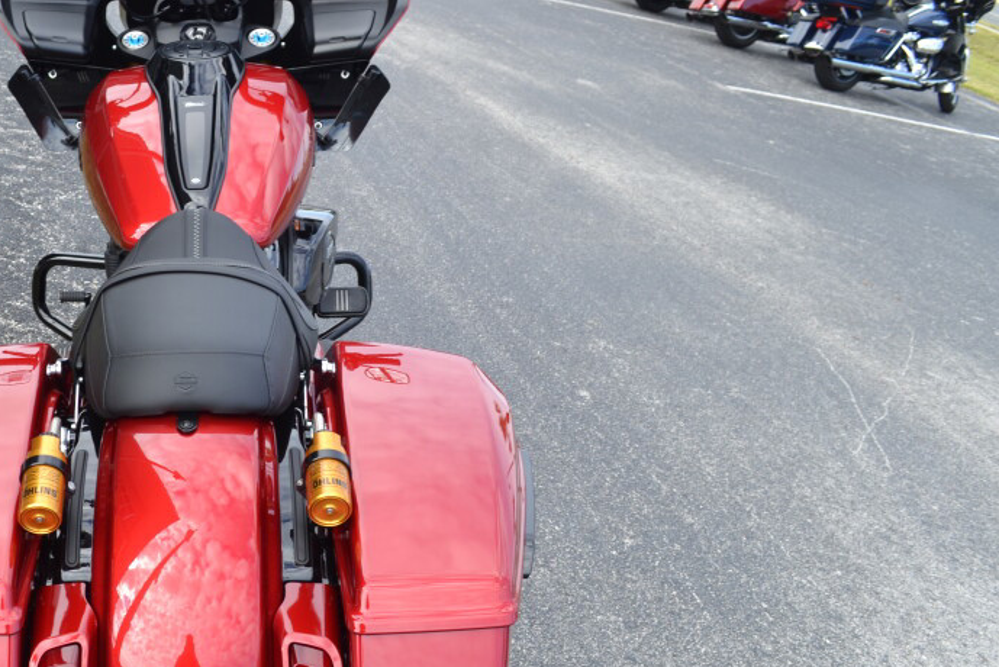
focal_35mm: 47
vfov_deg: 28.6
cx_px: 202
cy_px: 394
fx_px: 1305
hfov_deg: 40.2
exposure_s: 1/125
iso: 110
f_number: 5.6
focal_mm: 18
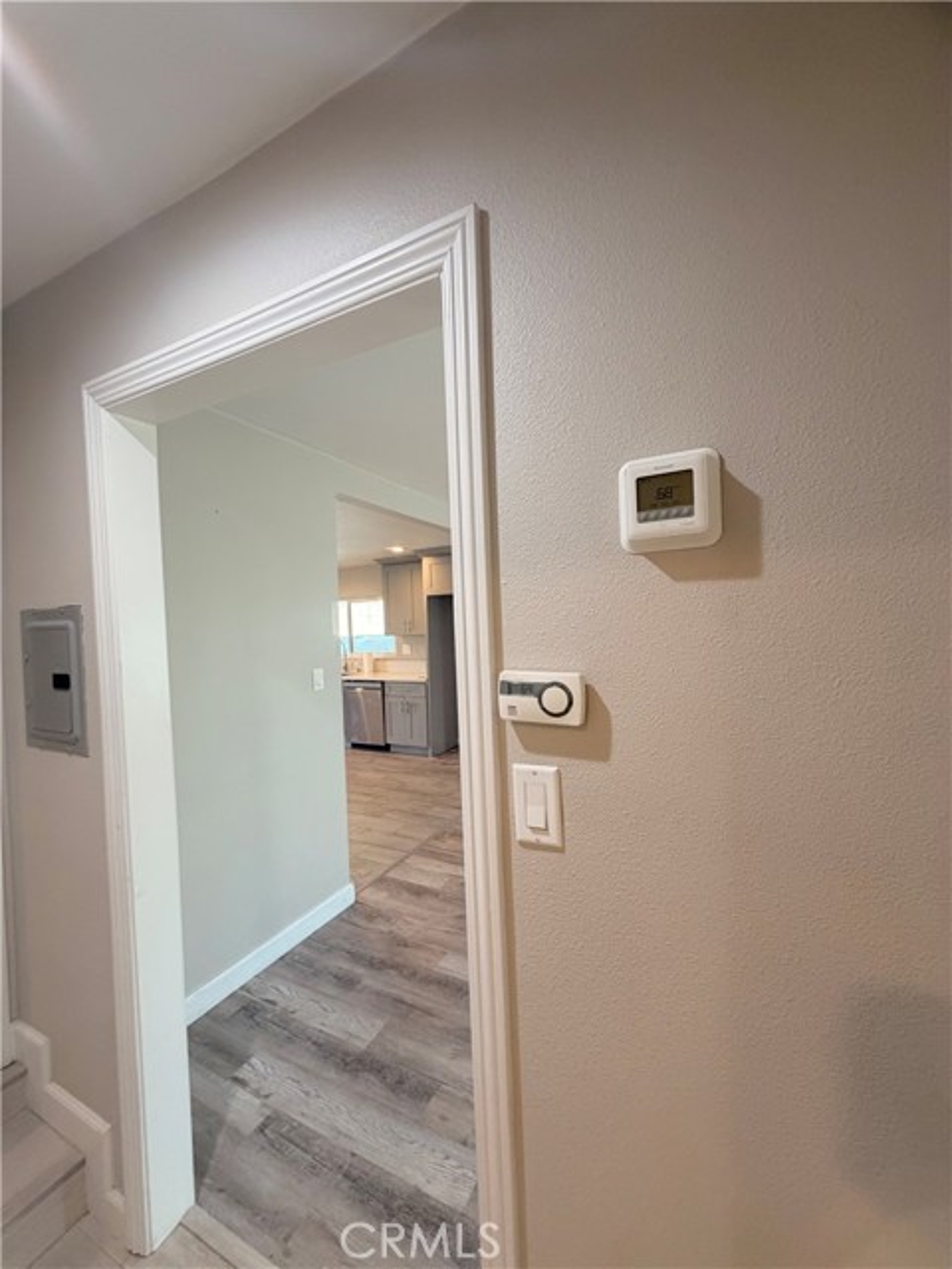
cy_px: 634
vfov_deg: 102.1
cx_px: 476
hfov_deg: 85.7
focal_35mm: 14
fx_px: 513
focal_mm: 2.22
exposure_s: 1/120
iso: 320
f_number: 2.2
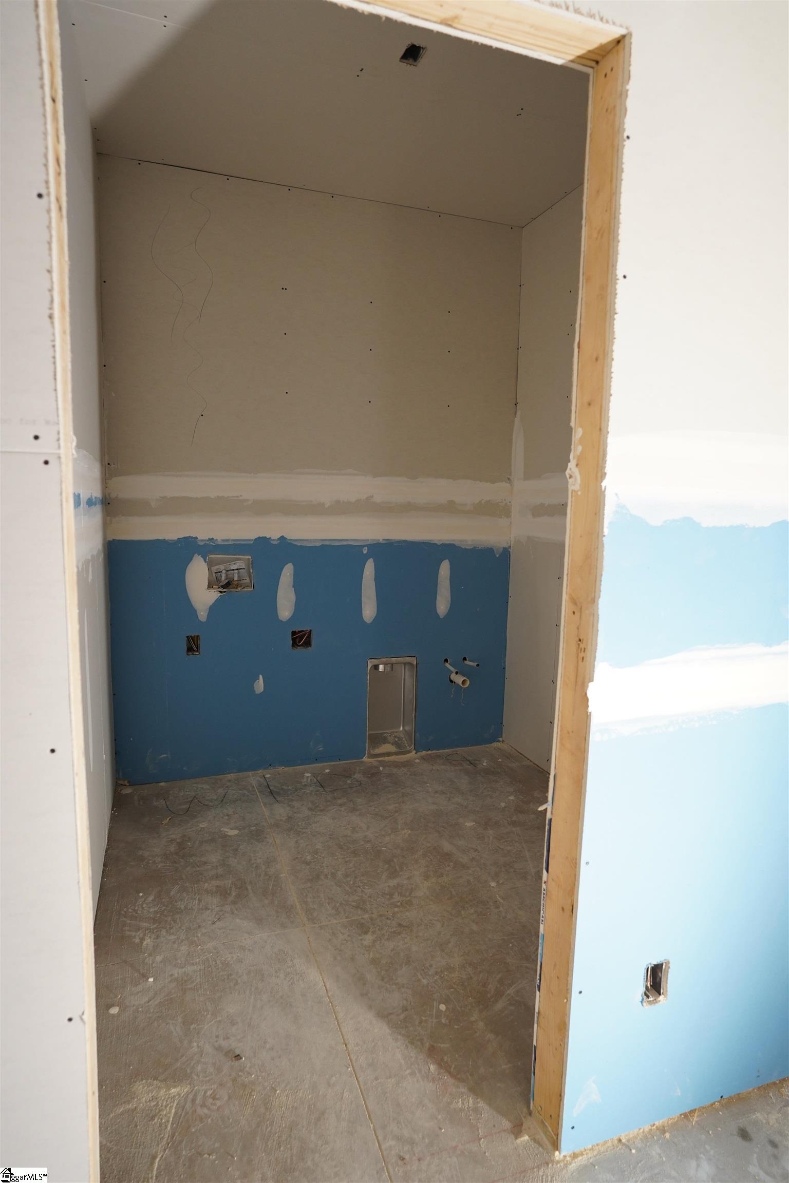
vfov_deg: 84.0
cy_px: 592
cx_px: 394
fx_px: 657
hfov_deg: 61.9
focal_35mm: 20
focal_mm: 20
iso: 1600
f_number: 4
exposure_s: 1/160
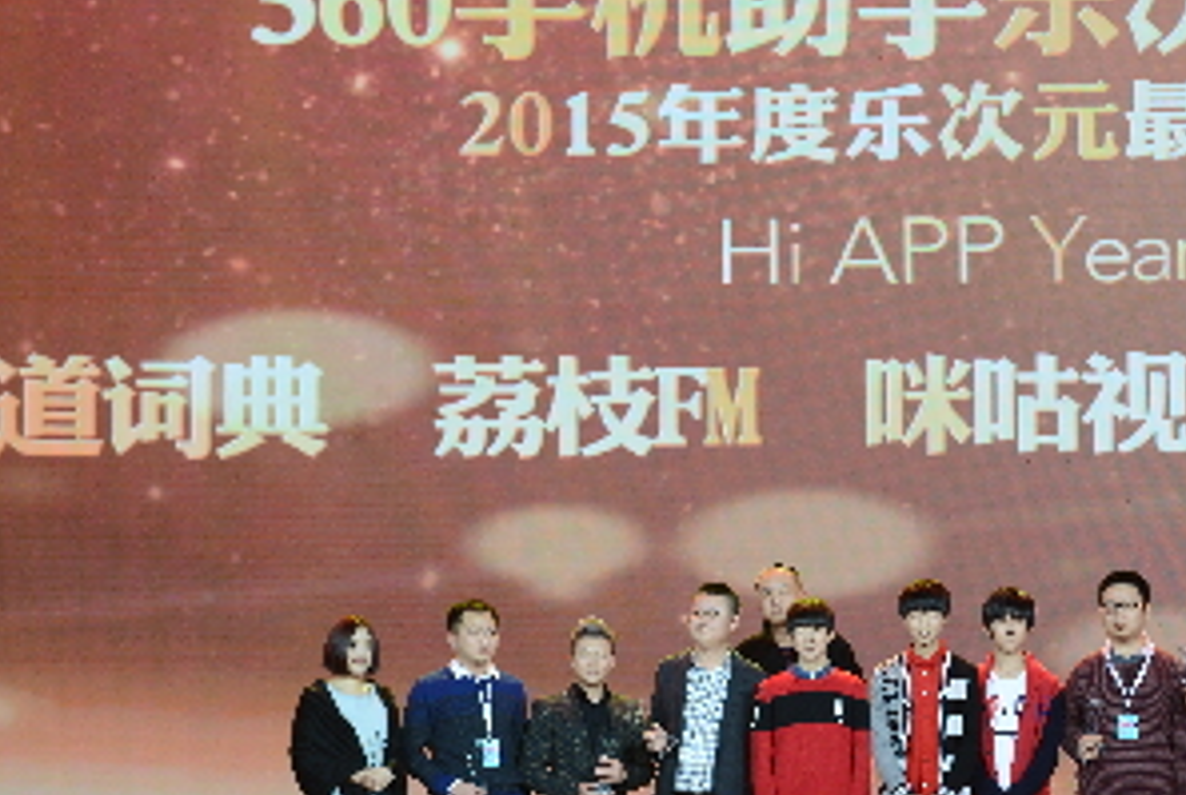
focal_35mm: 141
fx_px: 4652
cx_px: 952
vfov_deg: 9.8
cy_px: 511
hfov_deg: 14.4
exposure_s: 1/60
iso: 400
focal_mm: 70
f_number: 5.6
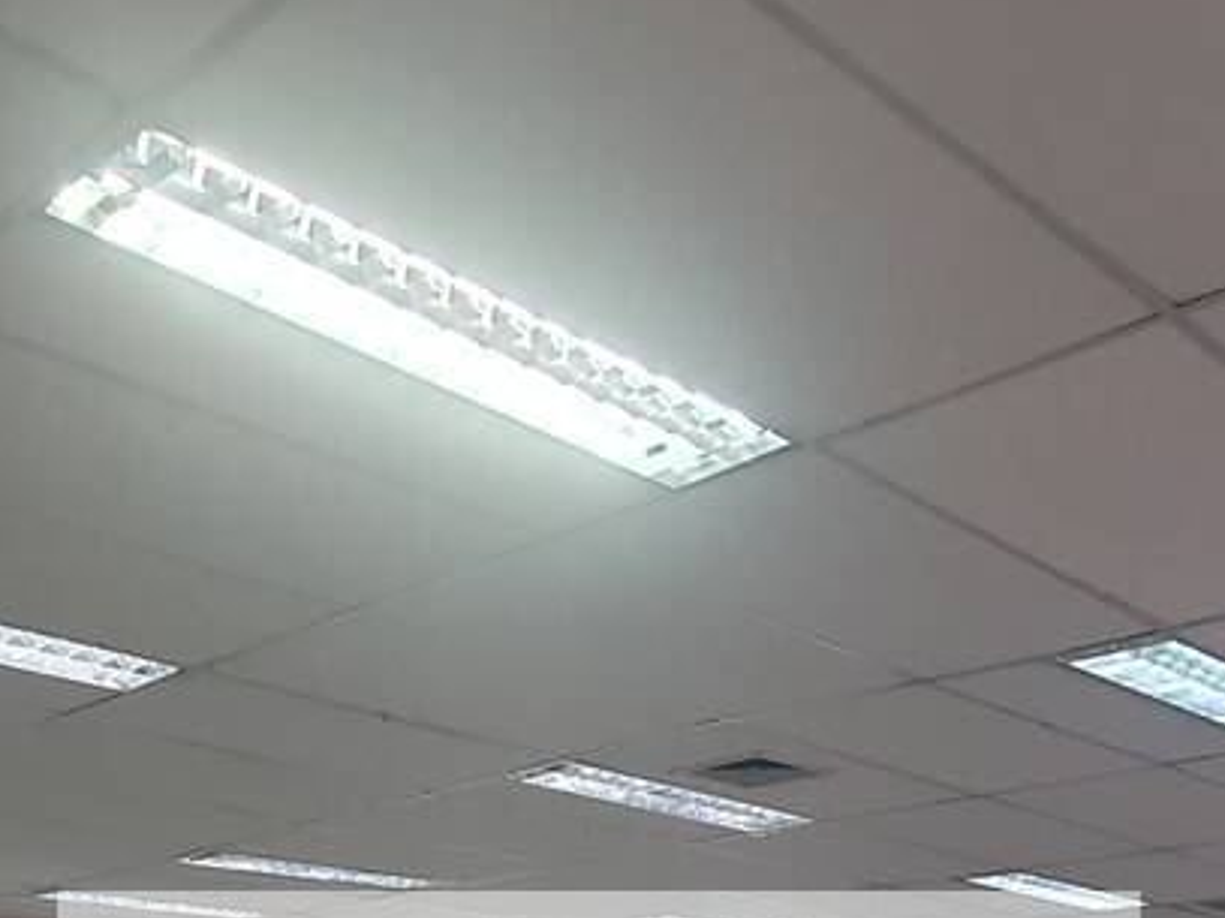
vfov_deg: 27.5
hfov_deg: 41.2
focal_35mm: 46
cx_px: 599
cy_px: 1120
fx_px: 1627
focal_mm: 1.8
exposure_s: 1/40
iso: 320
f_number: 2.2
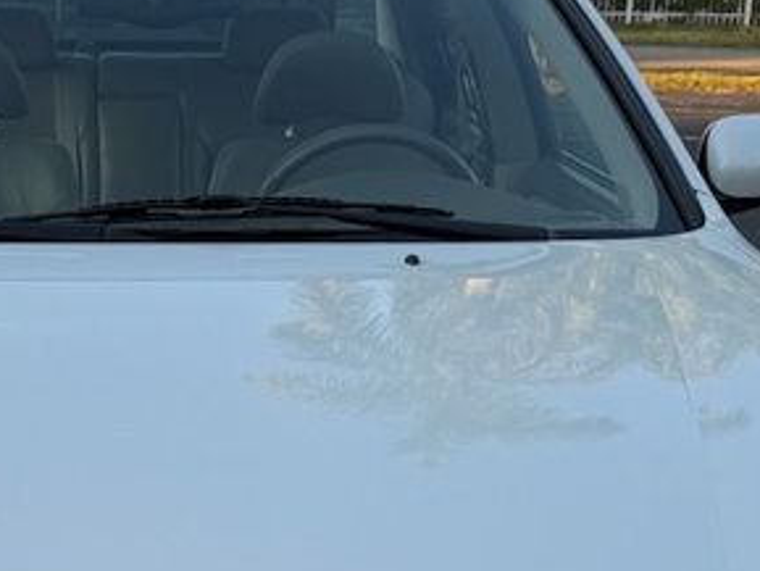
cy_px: 589
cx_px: 197
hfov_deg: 22.8
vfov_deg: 16.9
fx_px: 1867
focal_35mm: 85
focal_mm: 6.76
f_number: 1.78
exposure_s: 1/888
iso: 80
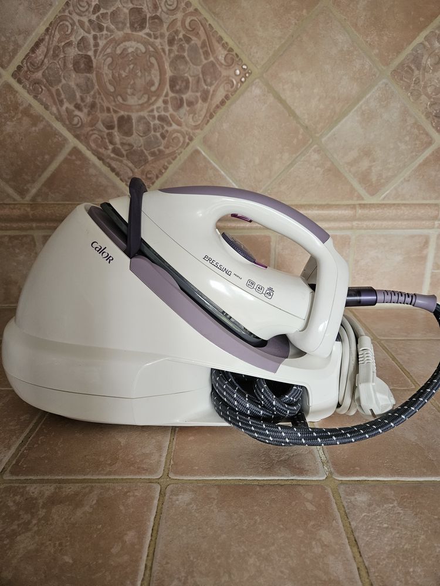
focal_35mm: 23
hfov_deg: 58.9
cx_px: 220
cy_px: 293
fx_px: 390
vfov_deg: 73.9
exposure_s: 1/170
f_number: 1.8
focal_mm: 5.4
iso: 400
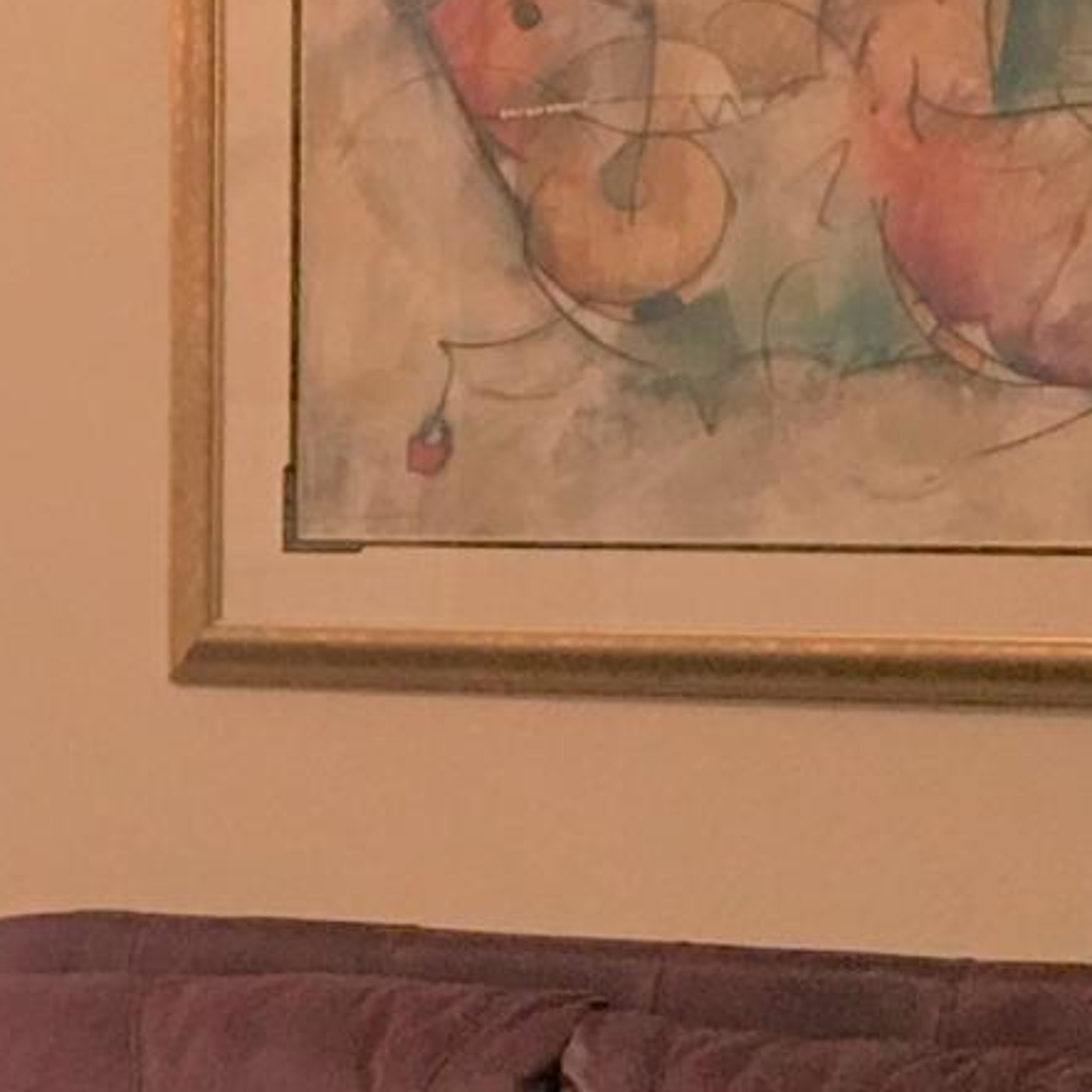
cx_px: -632
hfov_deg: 9.7
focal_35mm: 174
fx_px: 6210
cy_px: 1223
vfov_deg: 9.9
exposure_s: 1/15
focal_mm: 4.15
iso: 50
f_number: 2.2
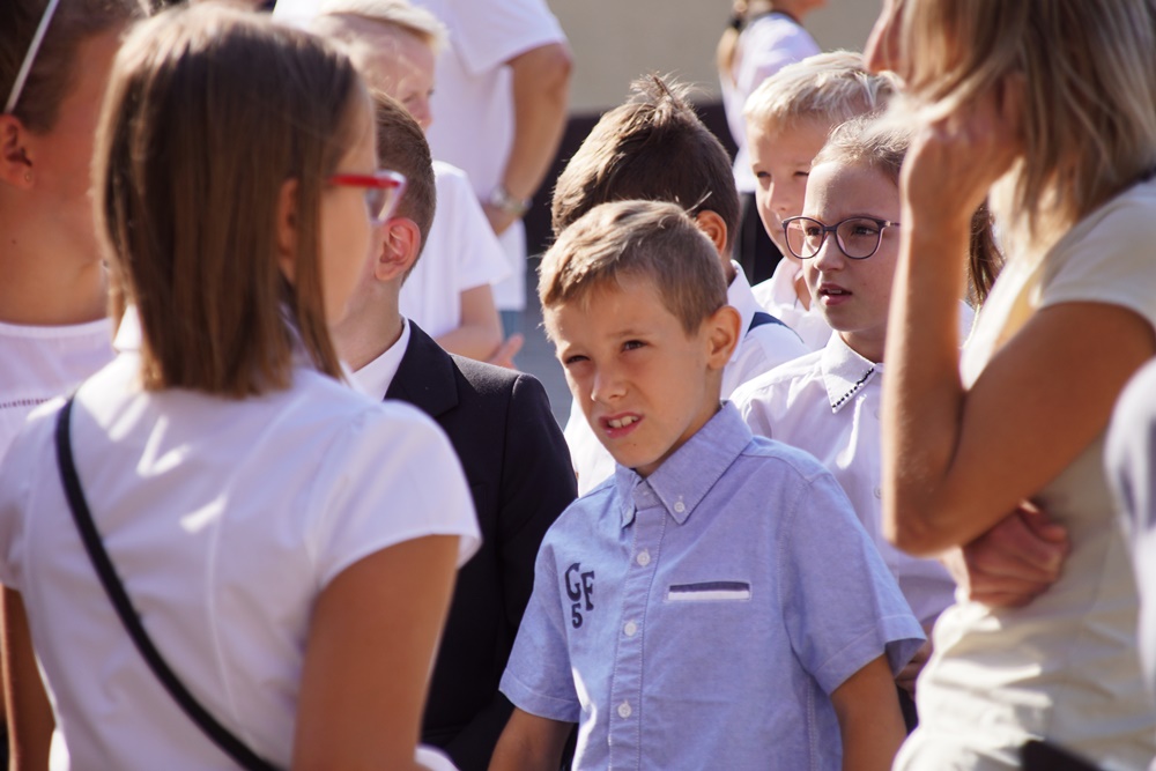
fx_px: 6744
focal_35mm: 210
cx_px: 578
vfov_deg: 6.5
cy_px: 386
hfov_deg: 9.8
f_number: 5.6
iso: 100
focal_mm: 140
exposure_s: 1/250
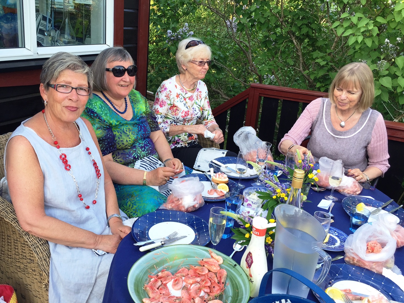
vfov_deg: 48.2
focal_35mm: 29
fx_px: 339
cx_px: 202
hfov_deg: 61.7
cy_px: 152
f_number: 2.2
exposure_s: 1/151
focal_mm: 4.15
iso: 32
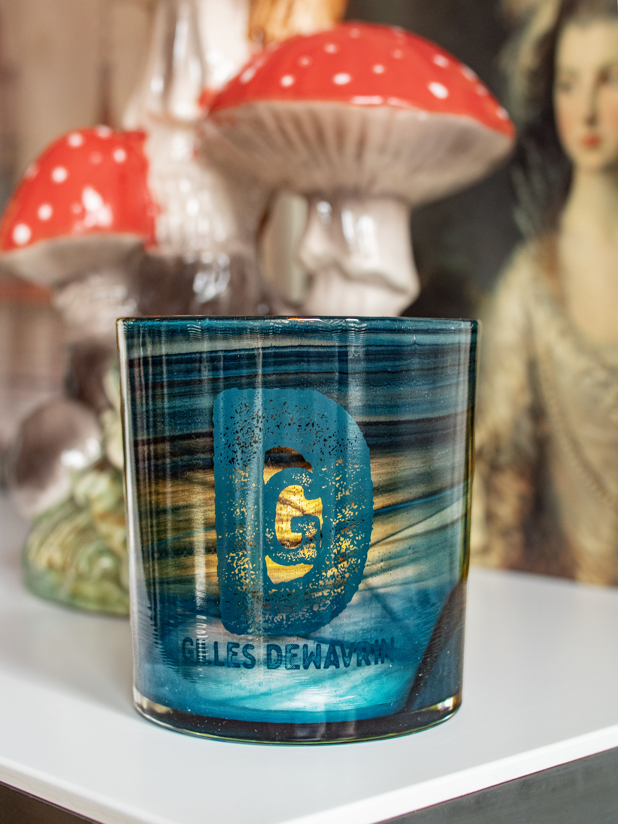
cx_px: 309
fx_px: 1523
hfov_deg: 22.9
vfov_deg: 30.3
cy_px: 412
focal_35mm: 64
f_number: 4
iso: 800
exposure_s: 1/40
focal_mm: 32
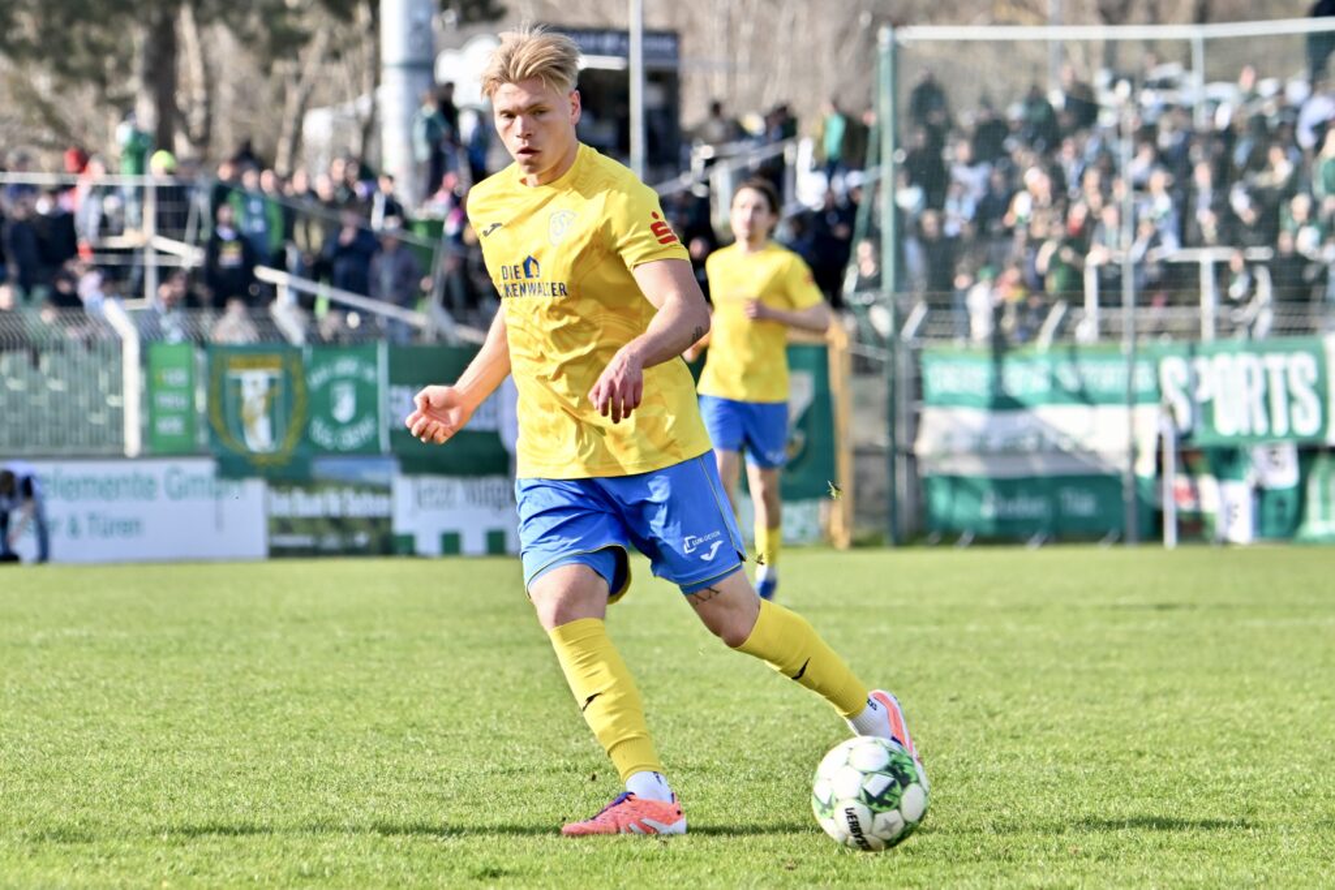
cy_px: 445
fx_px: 7417
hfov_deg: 10.3
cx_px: 668
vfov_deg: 6.9
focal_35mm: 200
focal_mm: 200
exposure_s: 1/1250
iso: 500
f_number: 5.6
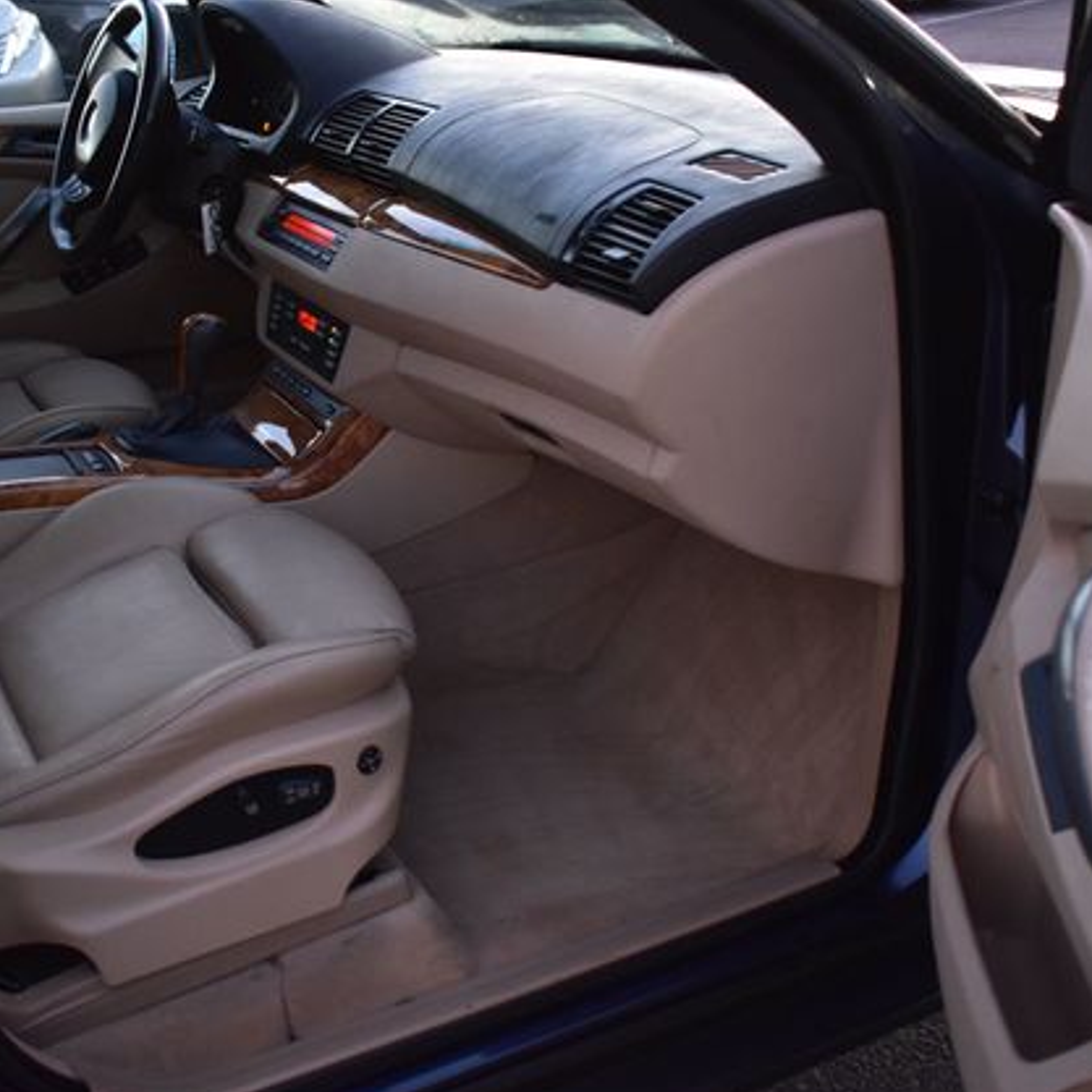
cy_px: 555
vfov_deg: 39.2
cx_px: 458
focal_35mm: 43
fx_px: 1535
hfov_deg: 39.1
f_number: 3.8
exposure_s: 1/15
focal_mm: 22
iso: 1600
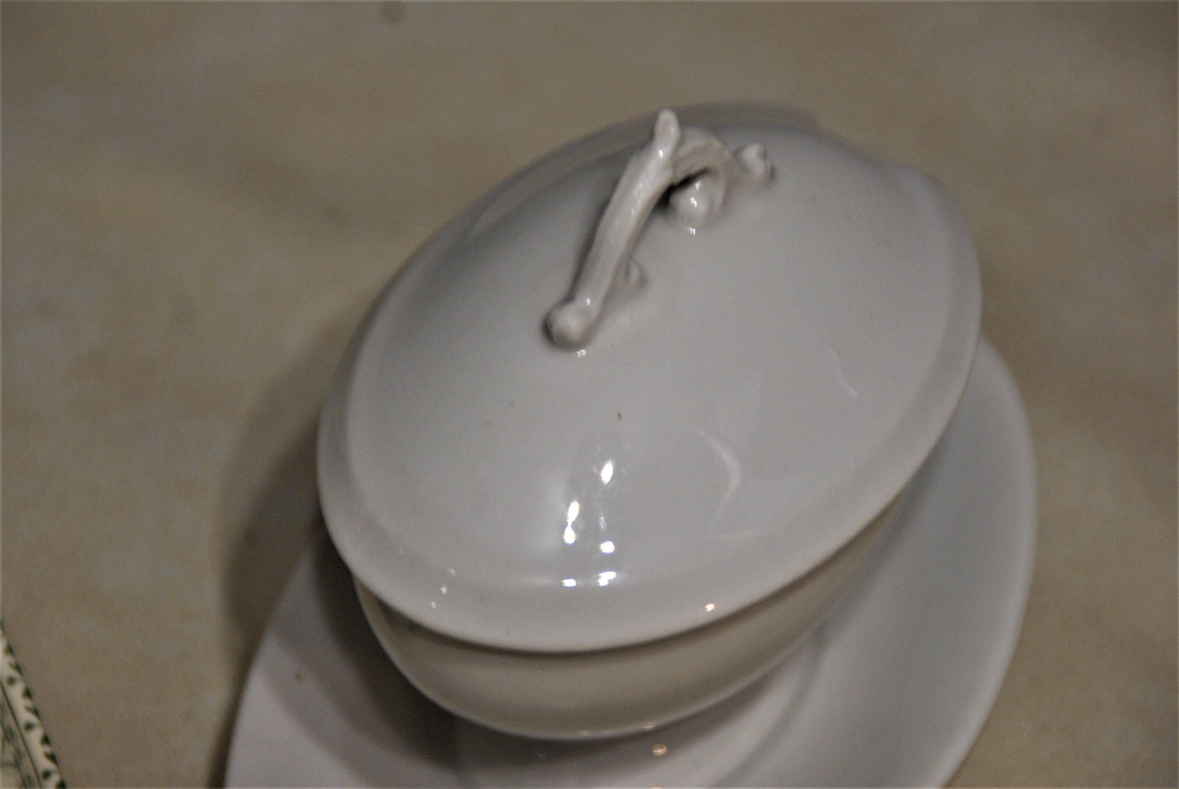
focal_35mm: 300
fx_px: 9837
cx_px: 590
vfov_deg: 4.6
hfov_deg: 6.9
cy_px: 394
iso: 400
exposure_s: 1/10
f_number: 6.3
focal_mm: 200
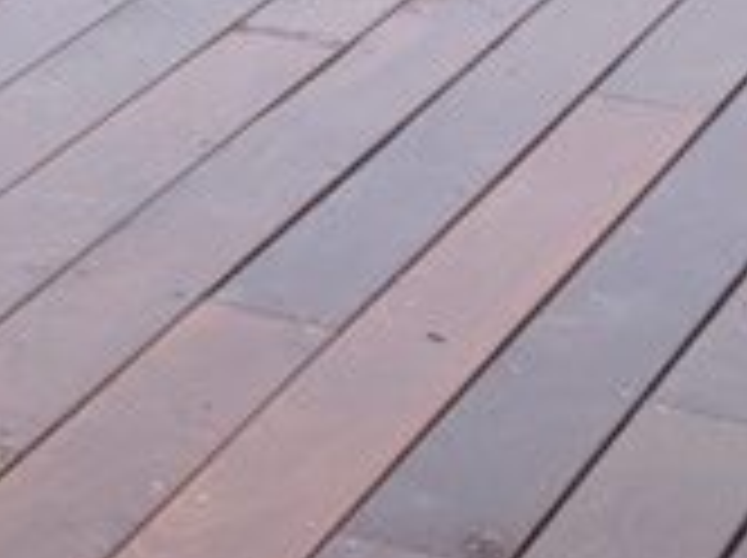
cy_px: -162
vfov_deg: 8.7
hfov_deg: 10.8
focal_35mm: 167
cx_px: -760
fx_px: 3599
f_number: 1.73
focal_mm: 4.38
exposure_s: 1/99.9
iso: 52
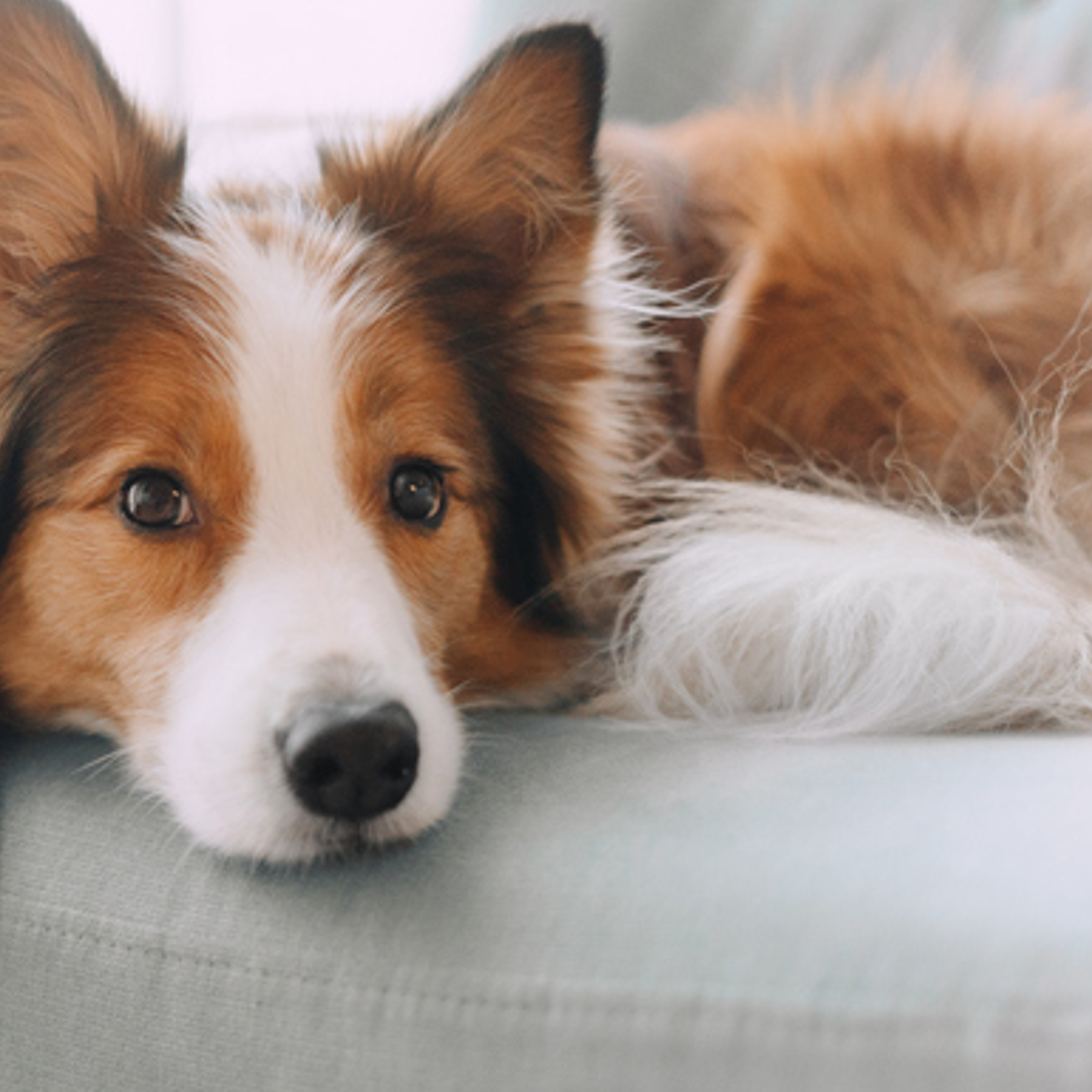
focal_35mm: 80
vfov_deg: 21.6
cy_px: 489
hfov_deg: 21.2
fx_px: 2855
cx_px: 105
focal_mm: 50
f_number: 2
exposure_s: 1/400
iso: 1600
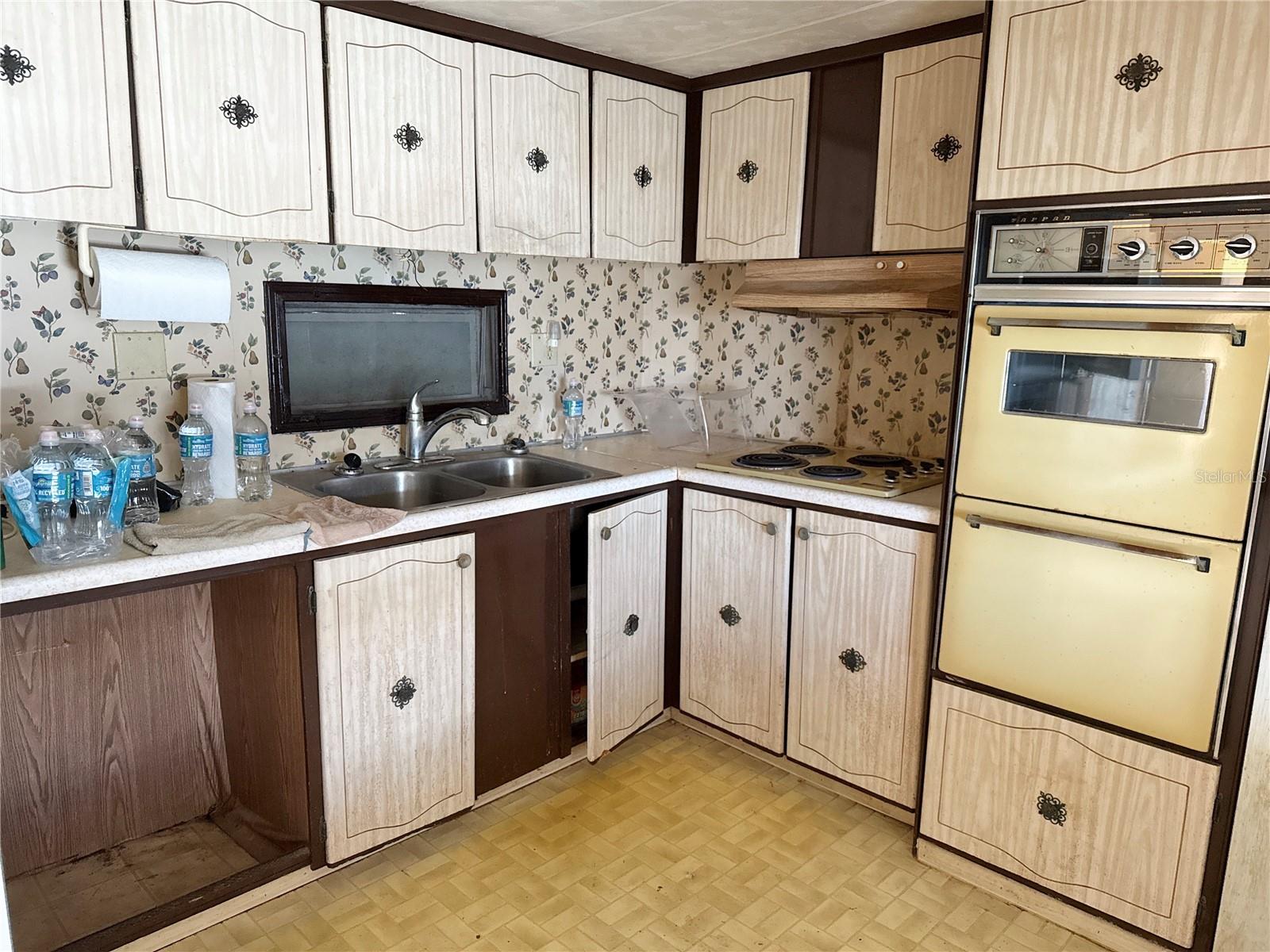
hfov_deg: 71.6
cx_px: 635
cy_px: 476
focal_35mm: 24
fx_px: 881
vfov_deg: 56.8
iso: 640
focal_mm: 6.76
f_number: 1.78
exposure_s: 1/60
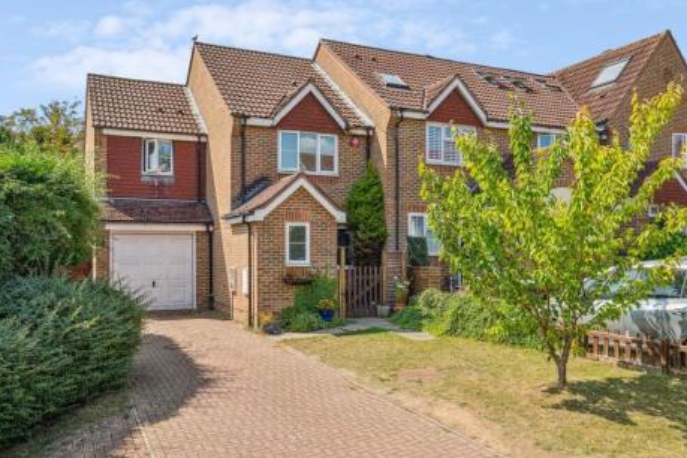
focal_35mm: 29
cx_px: 352
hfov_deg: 63.7
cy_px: 233
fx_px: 553
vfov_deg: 45.0
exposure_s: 1/1250
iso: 640
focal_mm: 28
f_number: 5.6
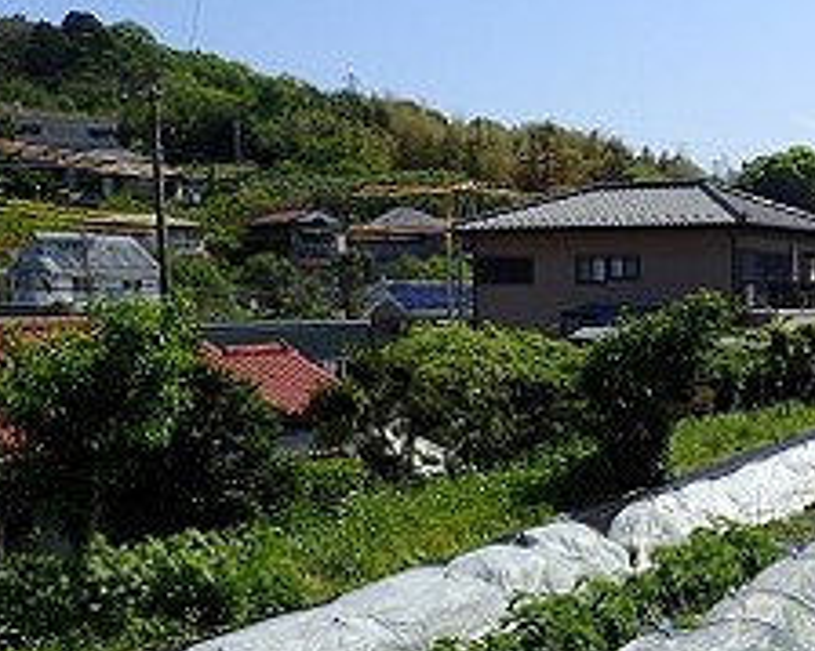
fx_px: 1181
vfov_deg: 30.3
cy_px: 491
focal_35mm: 49
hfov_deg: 36.1
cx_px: 706
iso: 100
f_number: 8
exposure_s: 1/250
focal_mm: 4.5
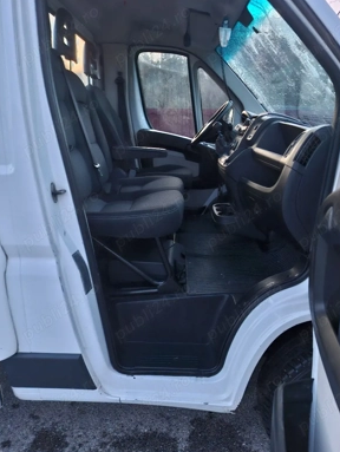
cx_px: 176
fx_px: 314
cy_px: 234
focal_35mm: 24
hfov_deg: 56.9
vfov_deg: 71.5
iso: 1250
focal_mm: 5.54
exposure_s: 1/11
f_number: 1.8
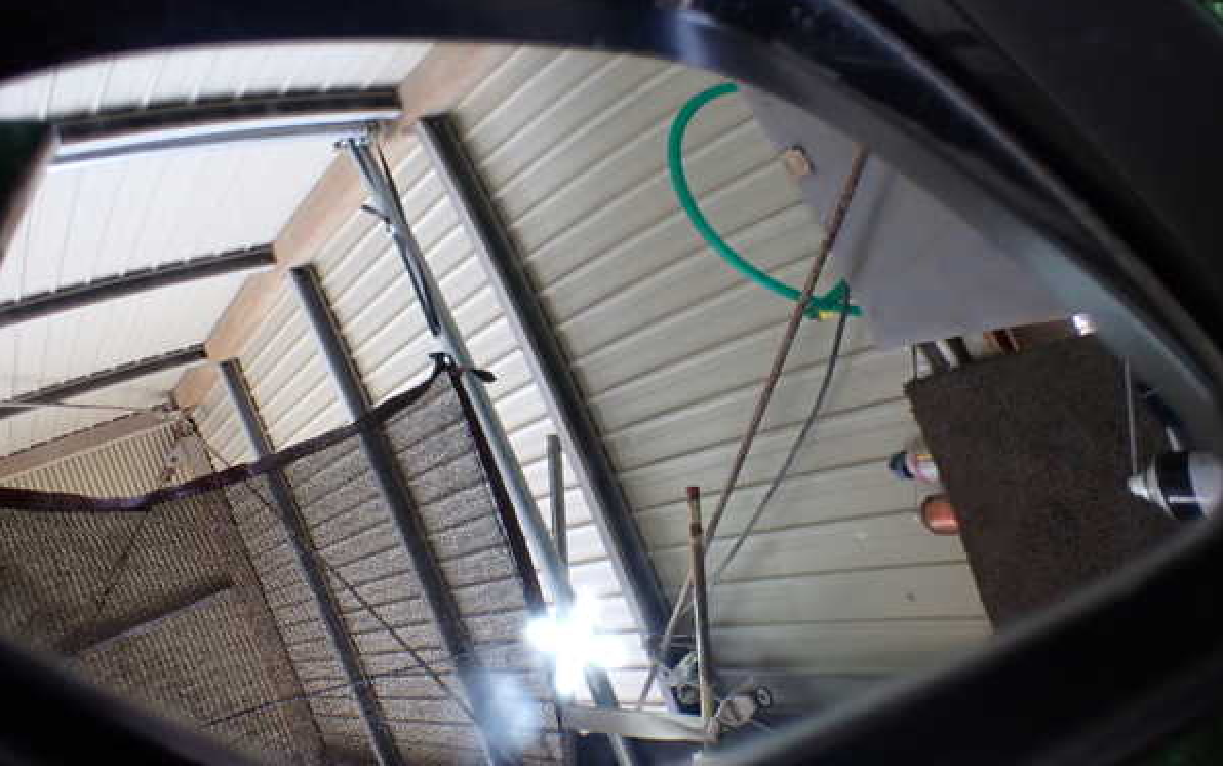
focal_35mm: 32
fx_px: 1067
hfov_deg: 59.6
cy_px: 374
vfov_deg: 39.5
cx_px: 614
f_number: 2.3
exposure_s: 1/125
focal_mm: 5.4
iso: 250
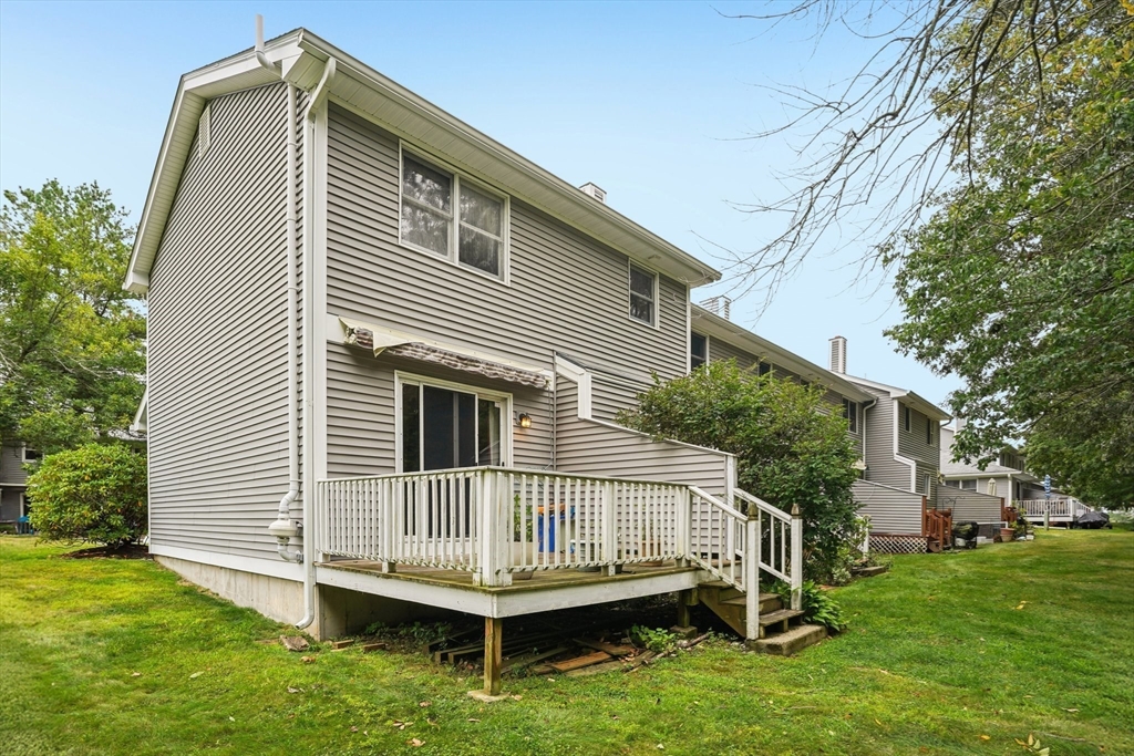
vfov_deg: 67.4
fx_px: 567
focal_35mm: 18
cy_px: 378
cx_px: 567
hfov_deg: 90.0
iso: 100
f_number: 8
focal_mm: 18
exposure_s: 1/60
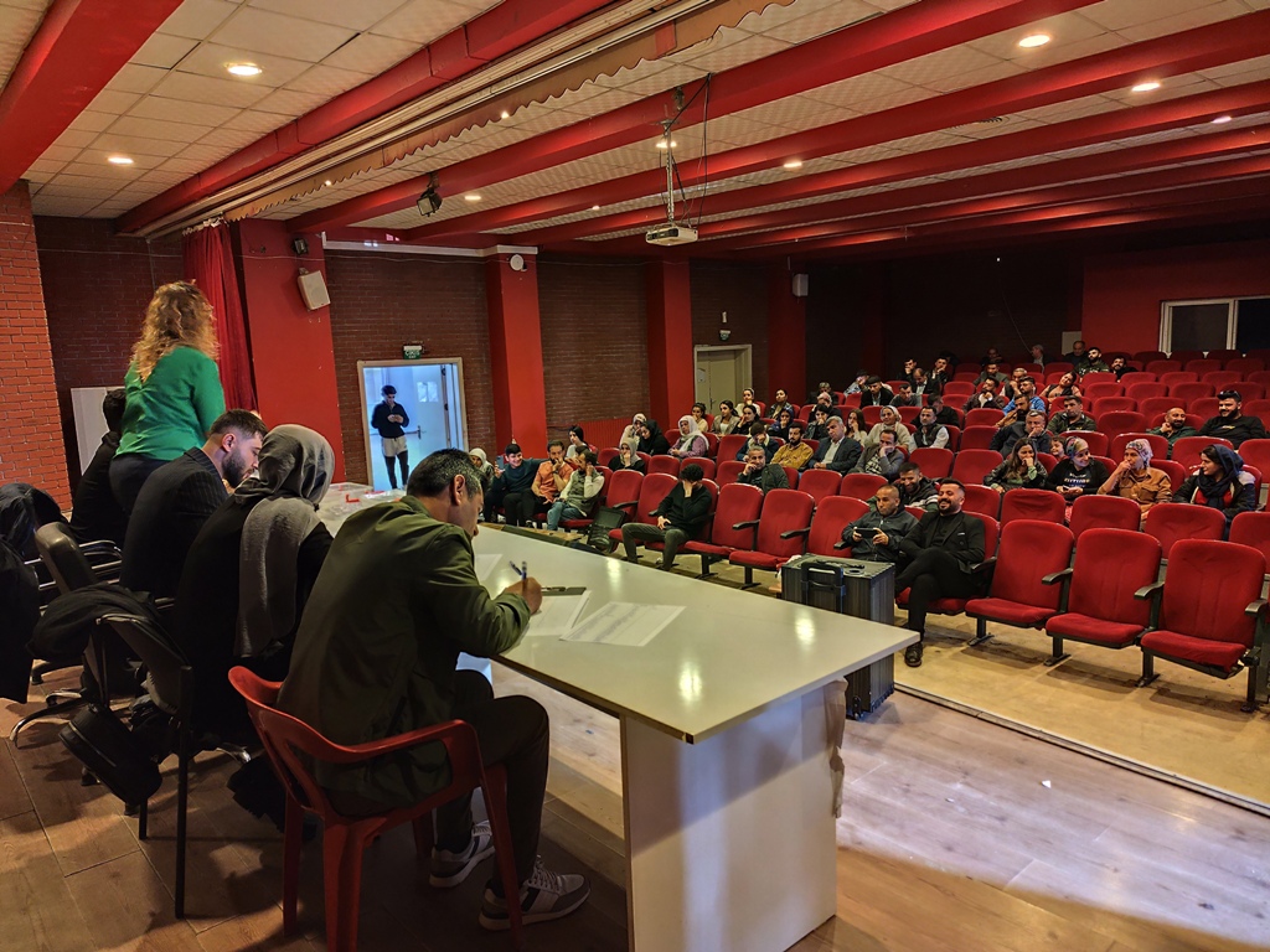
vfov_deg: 58.9
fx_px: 844
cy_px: 476
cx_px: 635
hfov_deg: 73.9
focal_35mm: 23
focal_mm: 6.14
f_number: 1.65
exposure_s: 1/18
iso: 4000
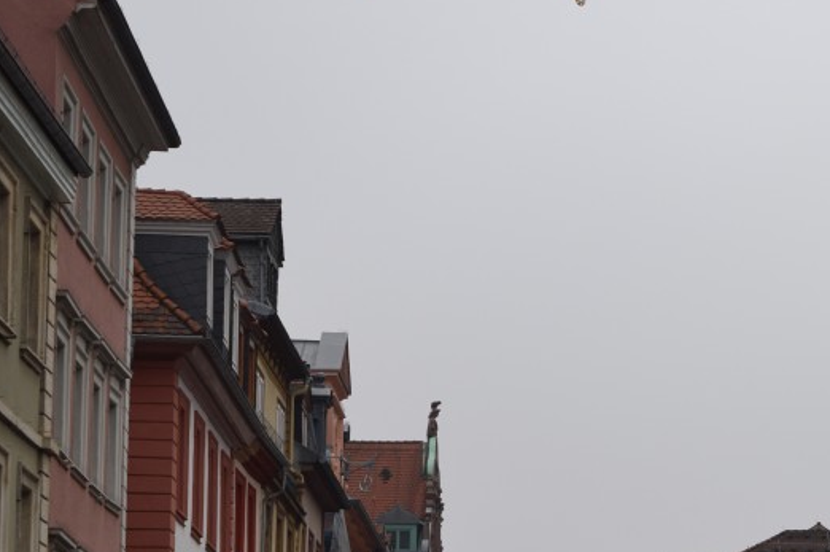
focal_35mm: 162
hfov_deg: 12.6
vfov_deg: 8.4
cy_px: 520
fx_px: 3731
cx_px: 706
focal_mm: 55
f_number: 7.1
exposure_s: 1/200
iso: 400
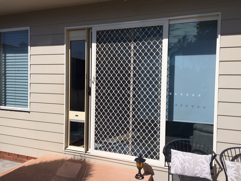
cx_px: 120
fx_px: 202
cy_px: 90
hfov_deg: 61.7
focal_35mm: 29
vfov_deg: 48.2
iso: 40
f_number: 2.2
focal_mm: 4.15
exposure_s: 1/5128
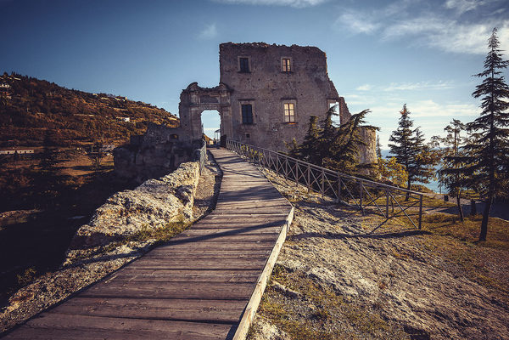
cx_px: 254
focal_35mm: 20
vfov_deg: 61.9
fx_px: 283
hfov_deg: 84.0
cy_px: 170
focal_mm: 20
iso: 100
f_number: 10
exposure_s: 1/200
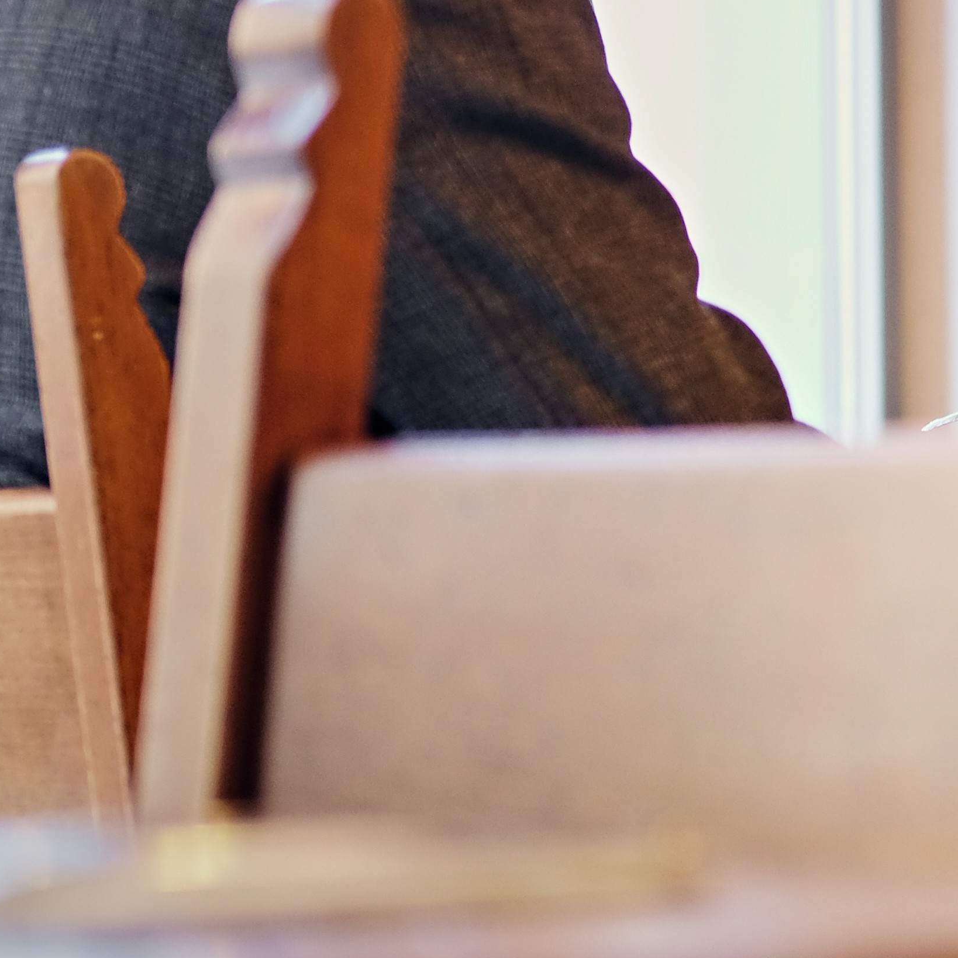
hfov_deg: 10.3
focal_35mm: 165
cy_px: 328
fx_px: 5166
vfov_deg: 10.6
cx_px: 1318
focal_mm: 35
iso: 500
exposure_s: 1/60
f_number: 2
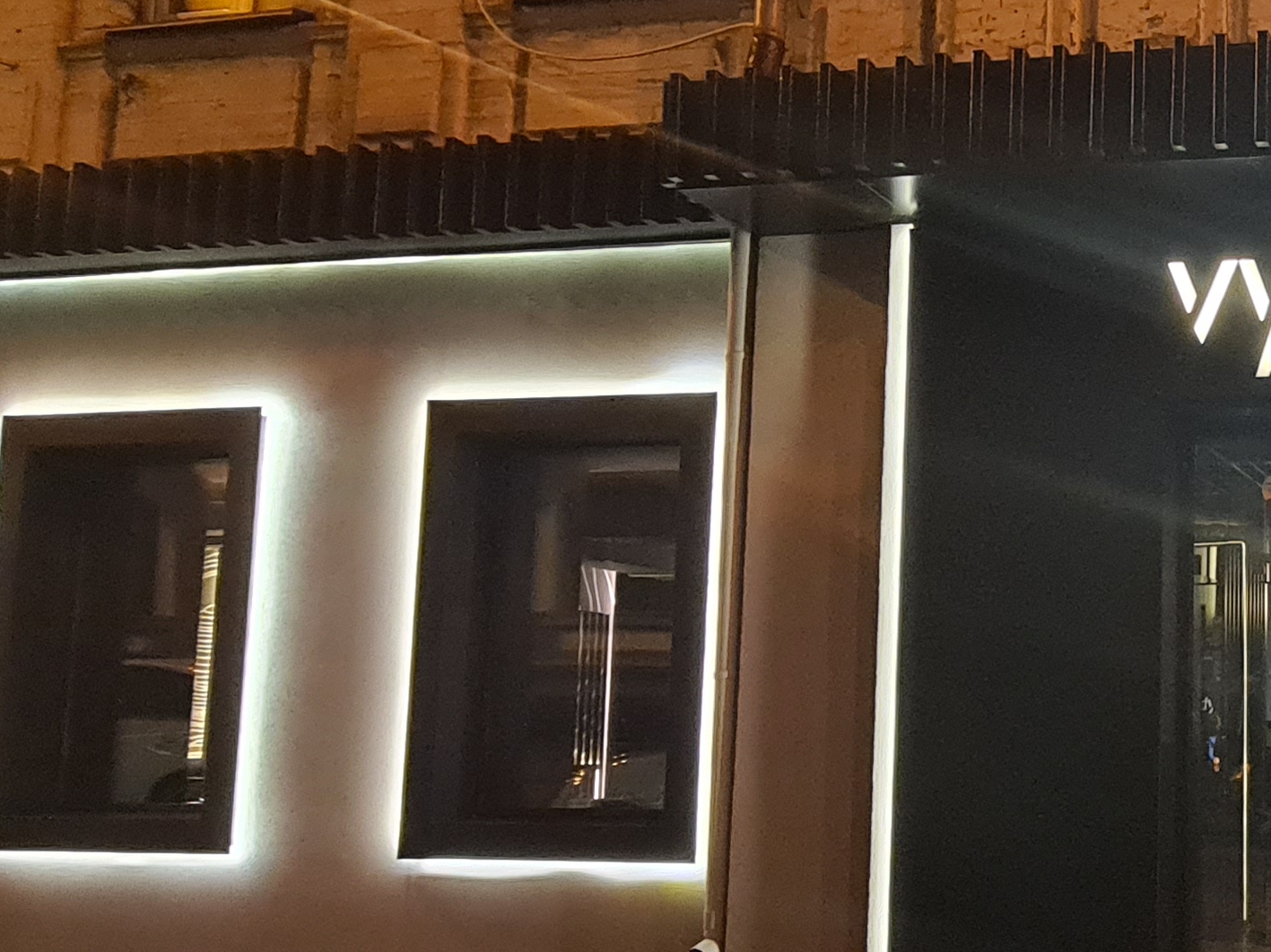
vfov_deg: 38.6
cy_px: 522
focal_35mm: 37
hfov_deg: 41.7
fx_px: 1358
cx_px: 1339
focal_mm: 2.2
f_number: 2.2
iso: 640
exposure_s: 1/25
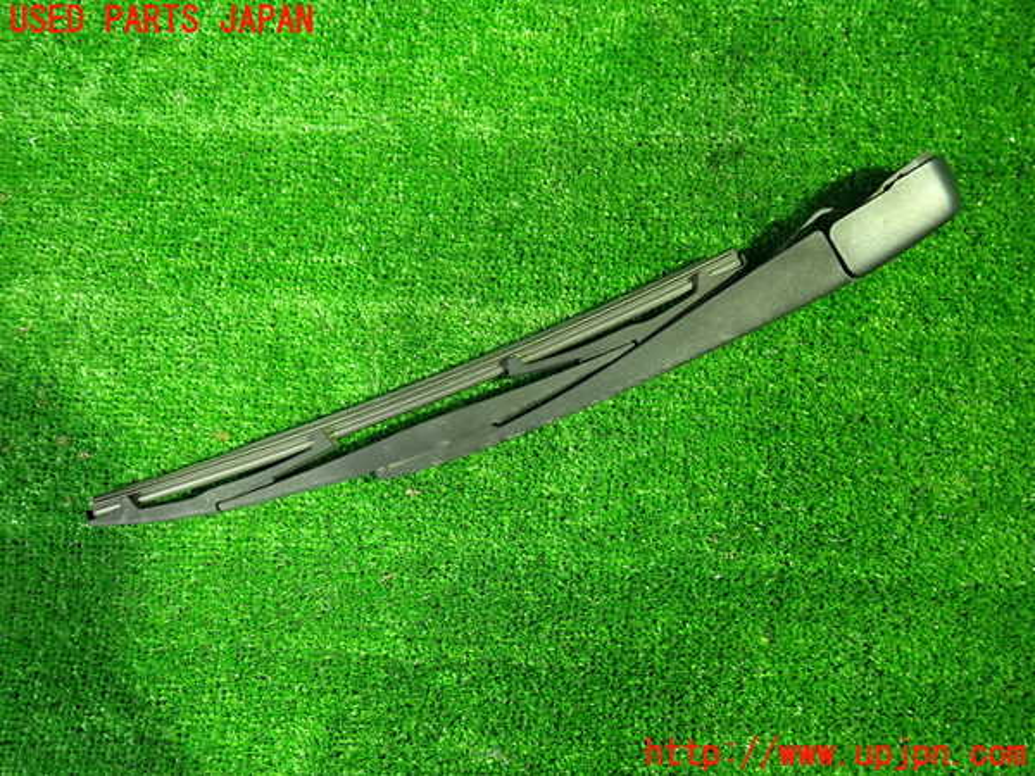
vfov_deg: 54.9
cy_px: 388
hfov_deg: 69.4
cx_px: 518
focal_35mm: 25
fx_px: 747
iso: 800
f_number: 2
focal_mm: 4.5
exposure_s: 1/30
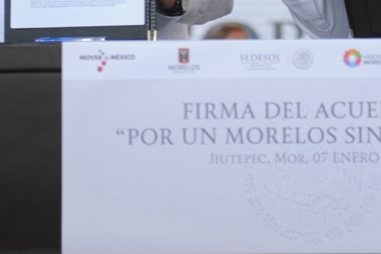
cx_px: 221
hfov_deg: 11.7
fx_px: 1862
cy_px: -79
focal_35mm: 176
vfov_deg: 7.7
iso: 640
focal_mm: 58
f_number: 2.8
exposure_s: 1/160
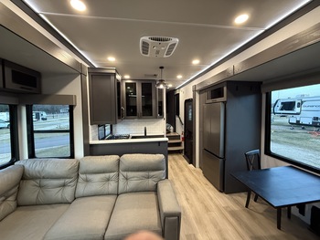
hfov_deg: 102.0
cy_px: 120
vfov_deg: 85.7
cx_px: 160
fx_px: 130
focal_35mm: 14
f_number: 2.2
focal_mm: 2.22
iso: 400
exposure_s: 1/45
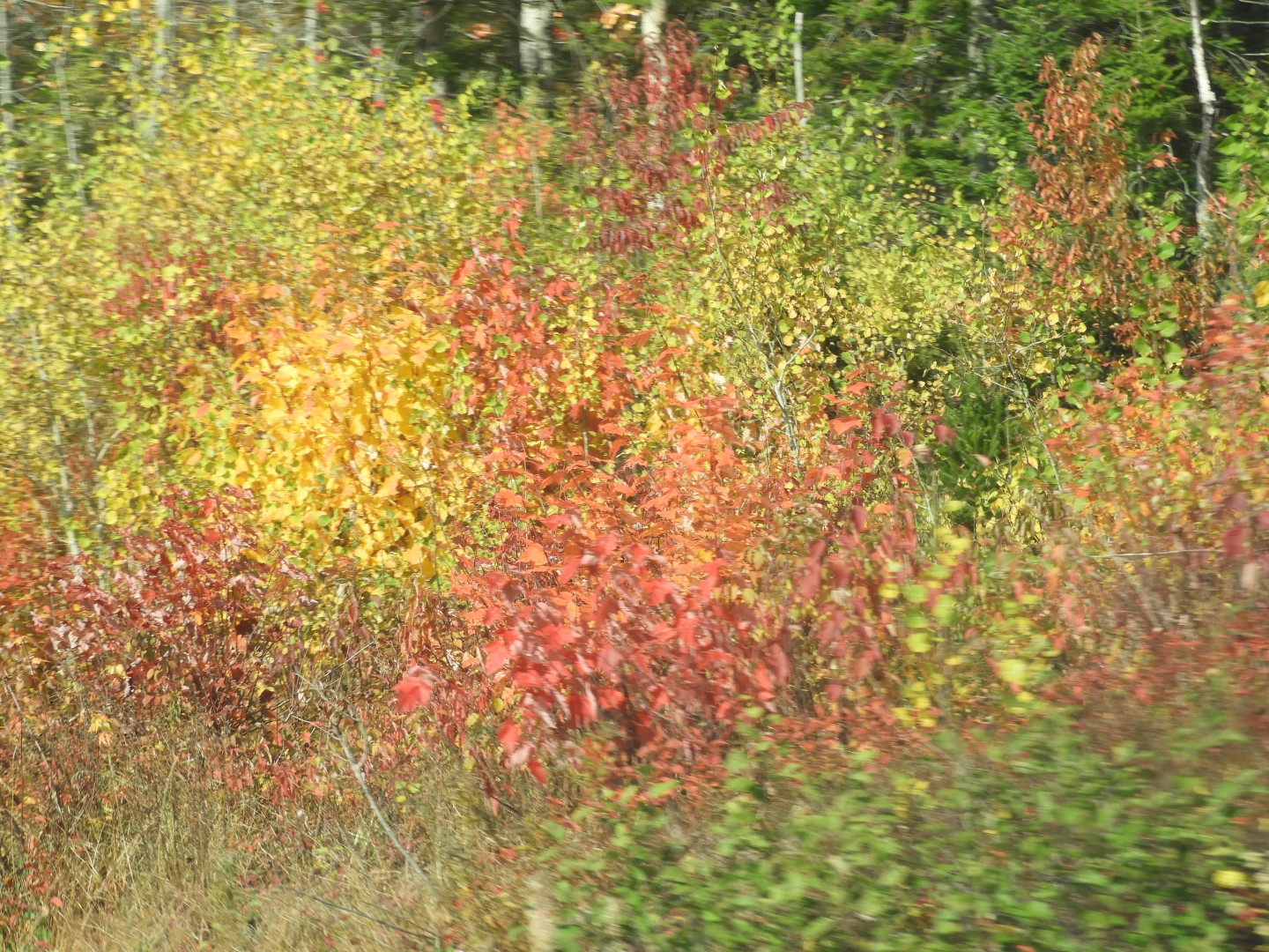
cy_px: 476
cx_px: 634
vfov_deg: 11.0
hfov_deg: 14.6
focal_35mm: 135
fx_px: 4949
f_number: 5
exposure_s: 1/250
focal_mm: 24.2
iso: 100
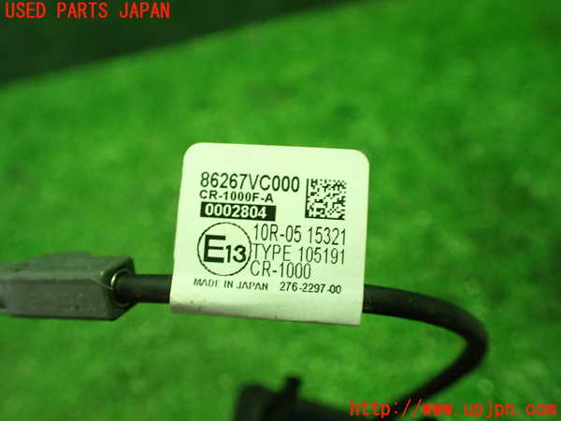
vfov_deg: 46.8
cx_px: 280
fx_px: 486
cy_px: 210
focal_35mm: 30
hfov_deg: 60.0
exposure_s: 1/40
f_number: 2.3
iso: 800
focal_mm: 5.4
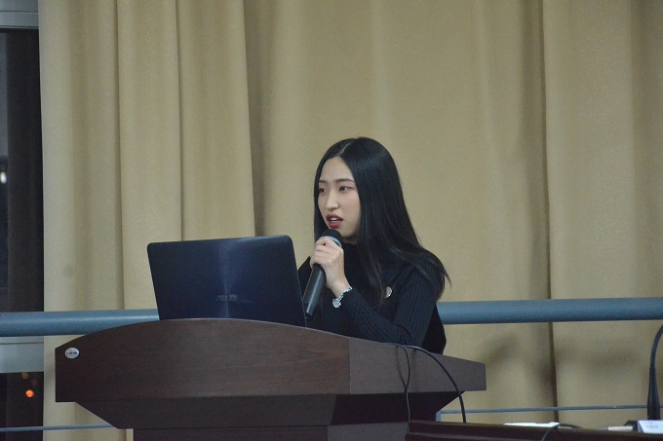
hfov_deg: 12.9
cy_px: 220
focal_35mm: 160
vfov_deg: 8.6
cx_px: 333
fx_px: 2937
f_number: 5.6
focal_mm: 105
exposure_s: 1/125
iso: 6400
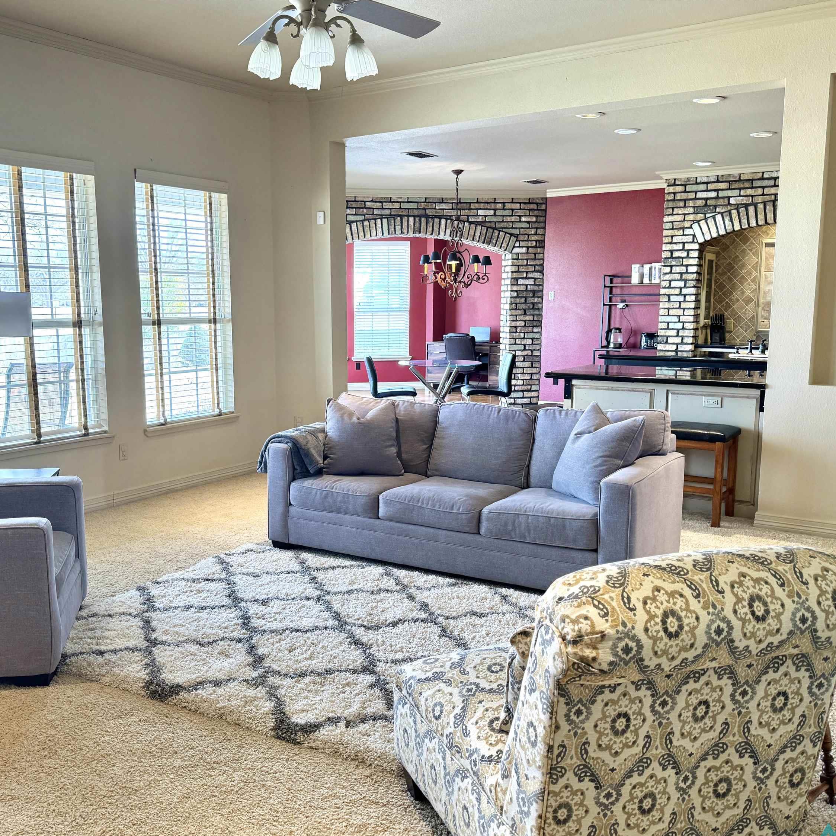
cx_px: 363
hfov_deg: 55.4
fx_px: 792
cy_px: 427
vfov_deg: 55.6
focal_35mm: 29
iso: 160
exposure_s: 1/120
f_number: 1.78
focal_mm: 6.86
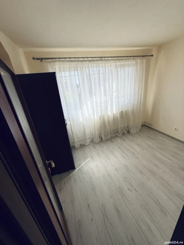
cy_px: 122
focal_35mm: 14
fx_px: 99
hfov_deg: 85.7
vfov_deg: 102.1
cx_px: 92
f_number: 2.2
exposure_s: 1/372
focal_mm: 2.22
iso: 64
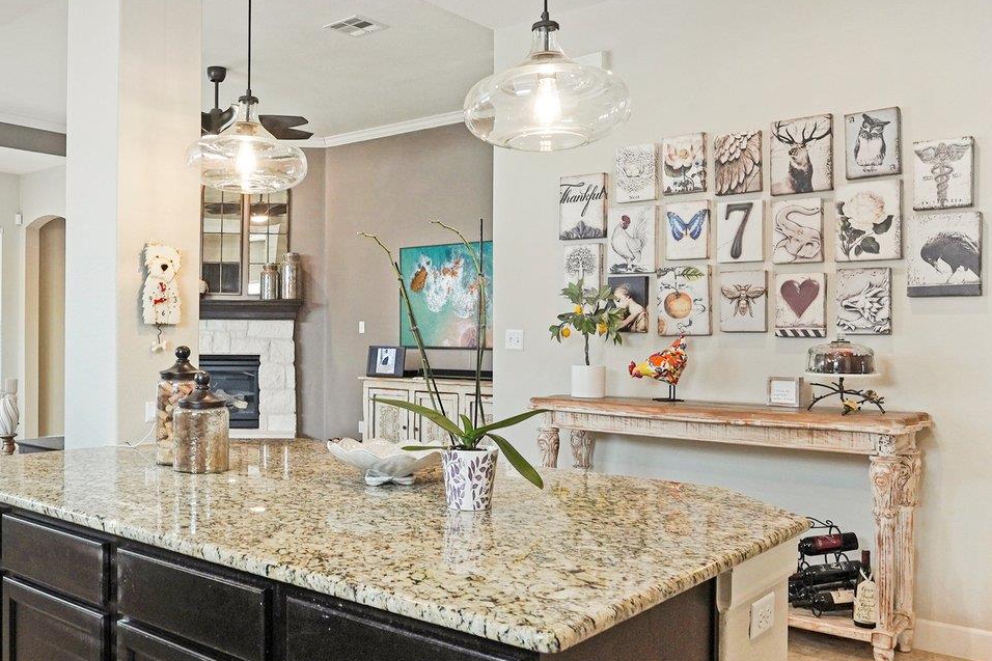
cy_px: 349
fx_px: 826
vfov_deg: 43.6
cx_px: 331
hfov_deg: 60.5
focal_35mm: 30
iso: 400
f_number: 8
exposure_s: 1/15
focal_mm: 14
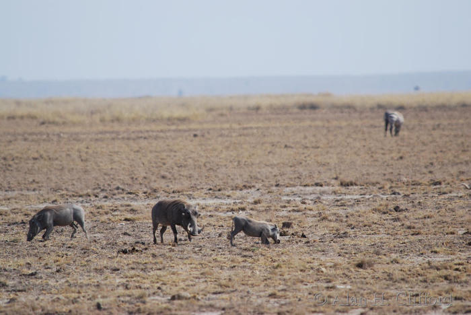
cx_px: 236
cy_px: 158
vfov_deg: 2.3
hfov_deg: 3.4
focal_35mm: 600
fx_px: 7856
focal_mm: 400
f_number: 5.6
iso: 100
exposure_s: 1/400
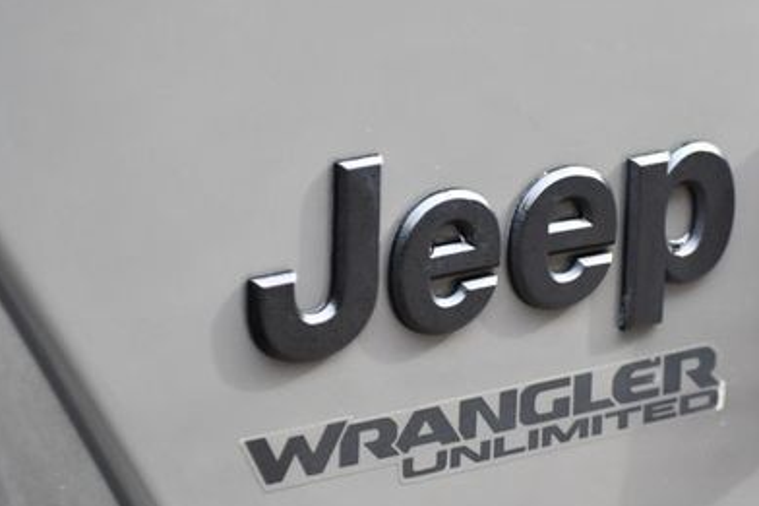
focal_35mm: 274
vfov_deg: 5.0
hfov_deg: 7.5
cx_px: 513
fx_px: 5774
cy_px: 250
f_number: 4.8
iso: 800
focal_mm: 112
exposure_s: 1/250
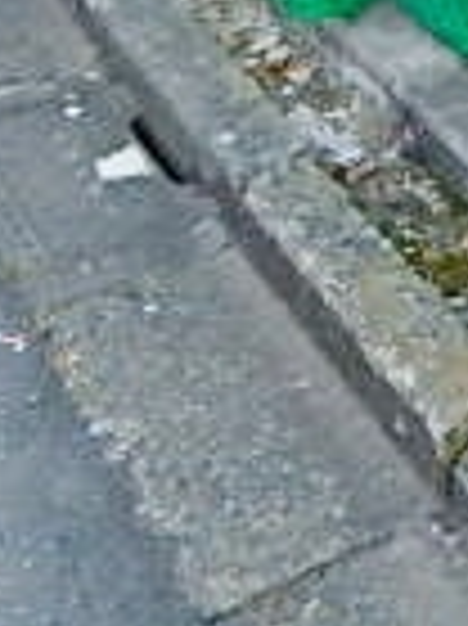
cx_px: 1080
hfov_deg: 12.4
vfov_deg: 18.4
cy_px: -261
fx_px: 1751
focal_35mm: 97
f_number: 3.5
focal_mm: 3.7
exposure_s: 1/250
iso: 125
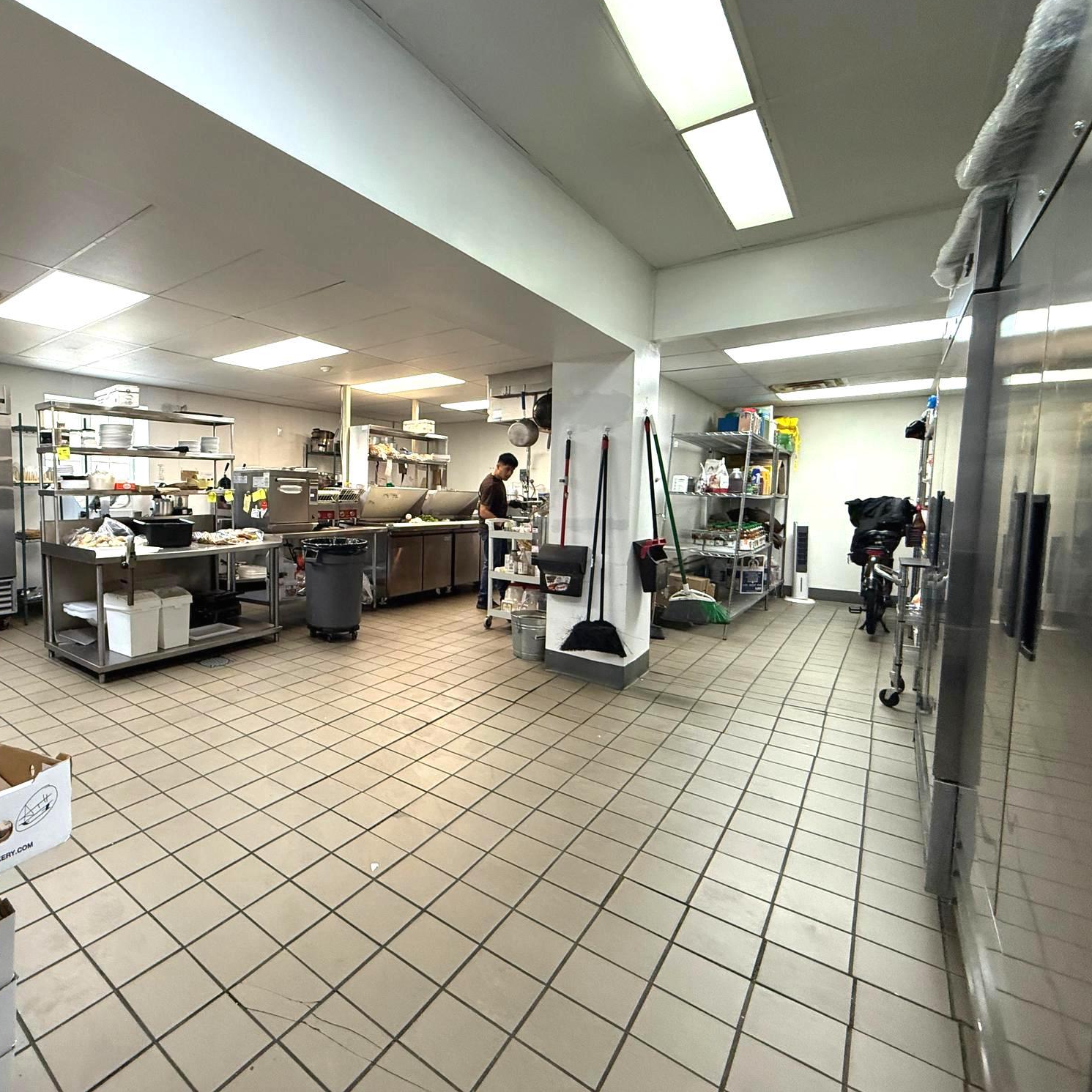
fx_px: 607
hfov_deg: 80.8
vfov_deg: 83.9
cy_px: 530
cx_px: 353
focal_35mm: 17
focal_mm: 2.22
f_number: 2.2
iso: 320
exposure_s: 1/120
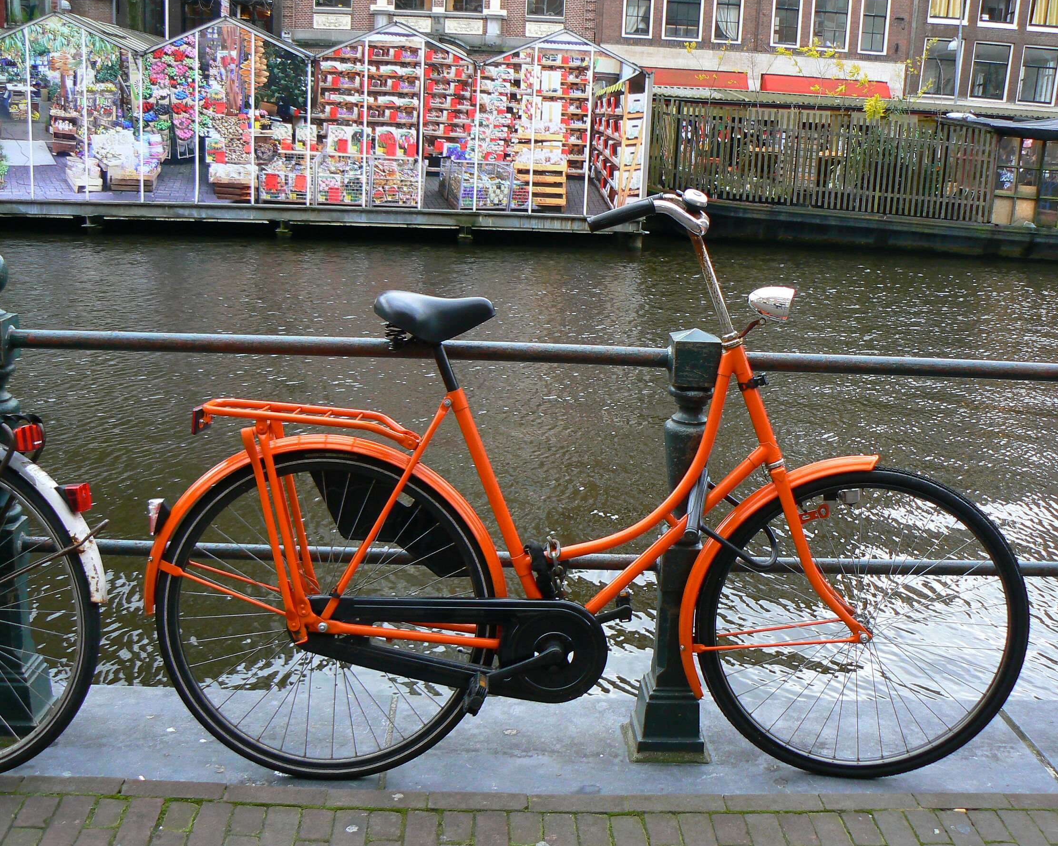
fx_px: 1190
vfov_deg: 39.2
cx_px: 549
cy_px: 422
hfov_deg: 47.9
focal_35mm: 38
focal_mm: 6
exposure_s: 1/80
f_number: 4
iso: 100
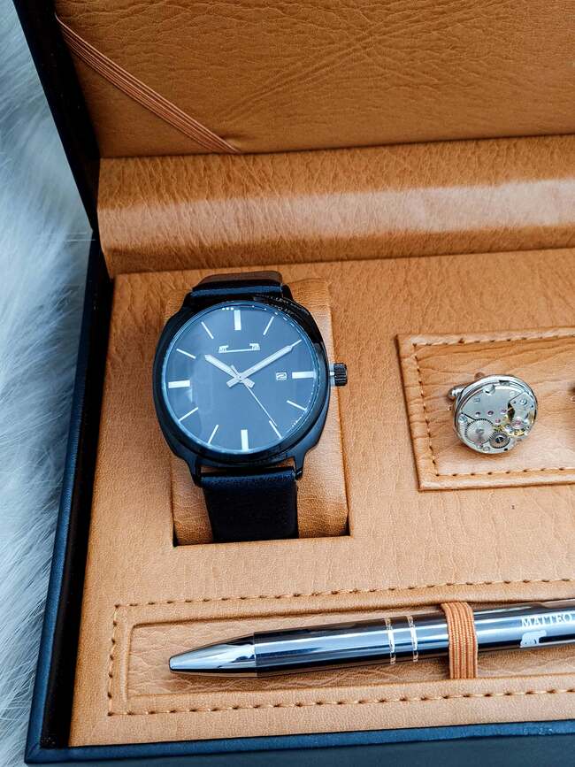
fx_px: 576
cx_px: 288
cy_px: 384
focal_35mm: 26
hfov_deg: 53.1
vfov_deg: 67.3
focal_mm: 5.4
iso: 50
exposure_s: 1/307
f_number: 1.8
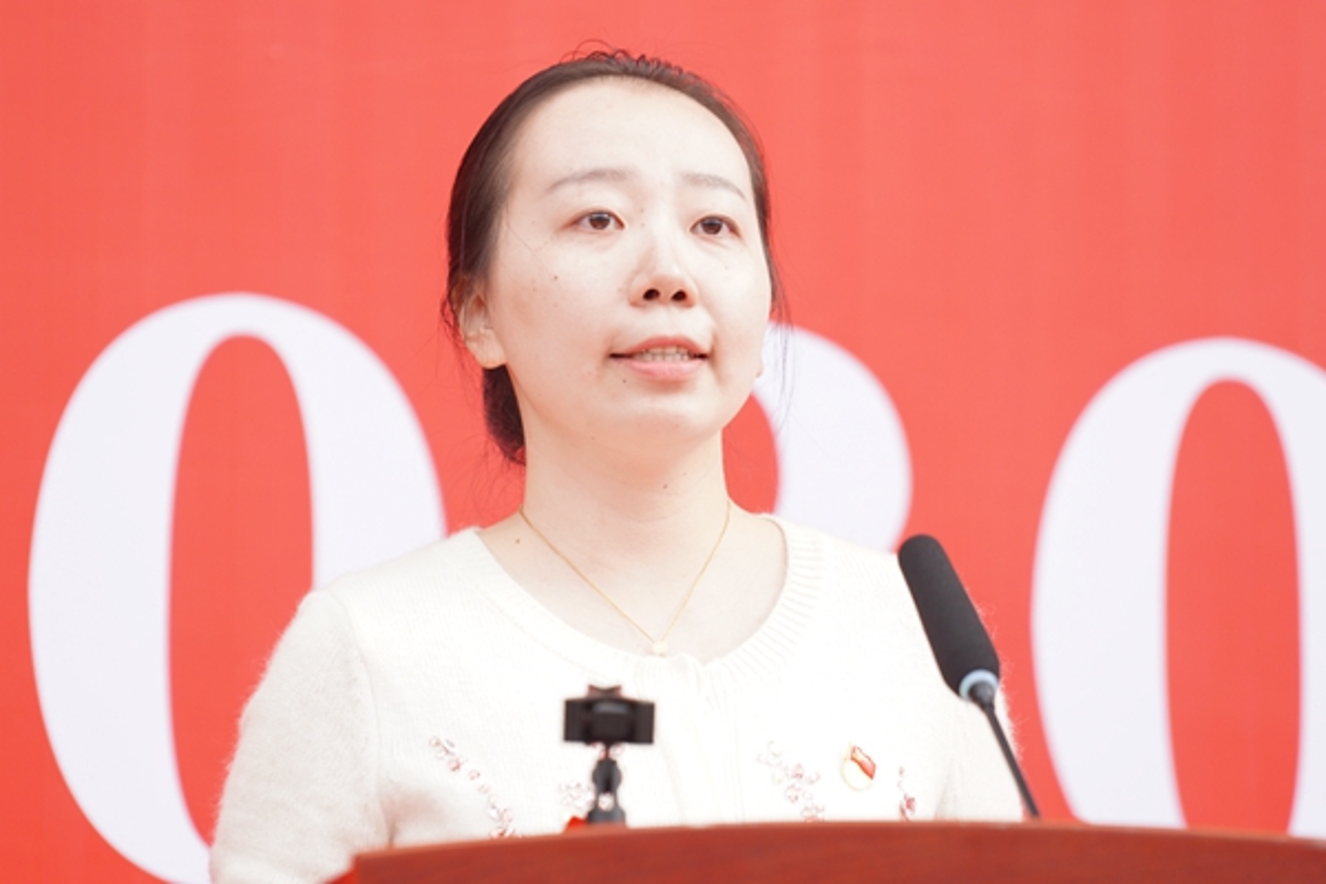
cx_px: 663
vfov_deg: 6.9
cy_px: 442
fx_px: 7366
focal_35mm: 200
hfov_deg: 10.3
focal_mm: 200
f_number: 4
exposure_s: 1/500
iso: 500
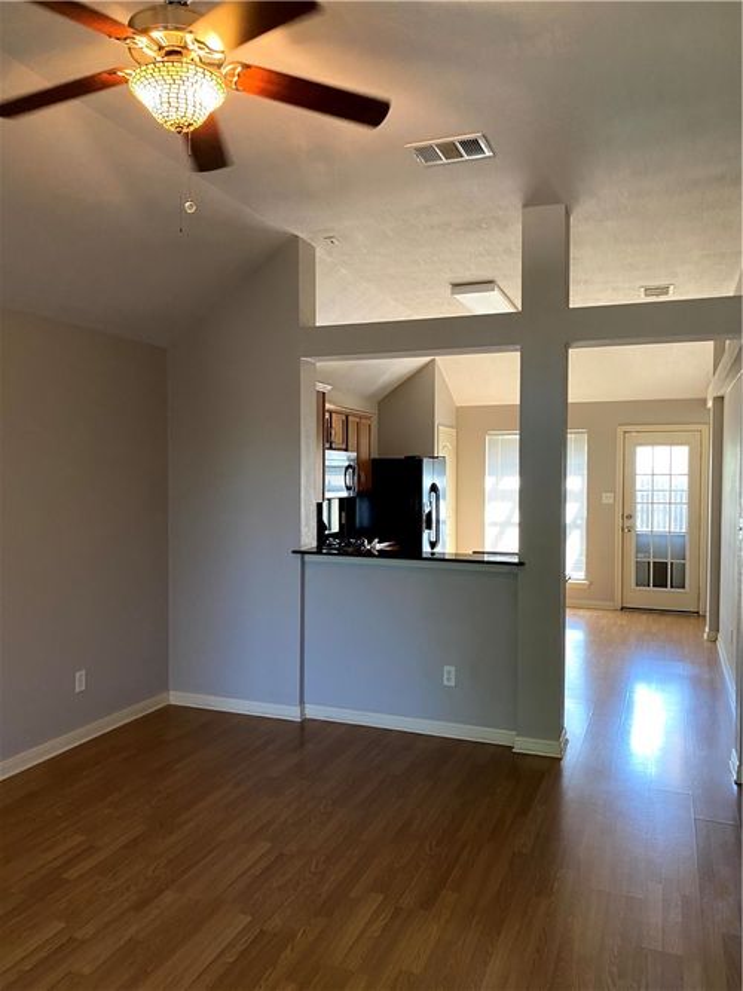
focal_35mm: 26
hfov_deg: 53.0
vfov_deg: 67.3
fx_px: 744
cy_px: 496
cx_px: 372
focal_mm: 4.25
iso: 200
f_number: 1.8
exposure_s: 1/60
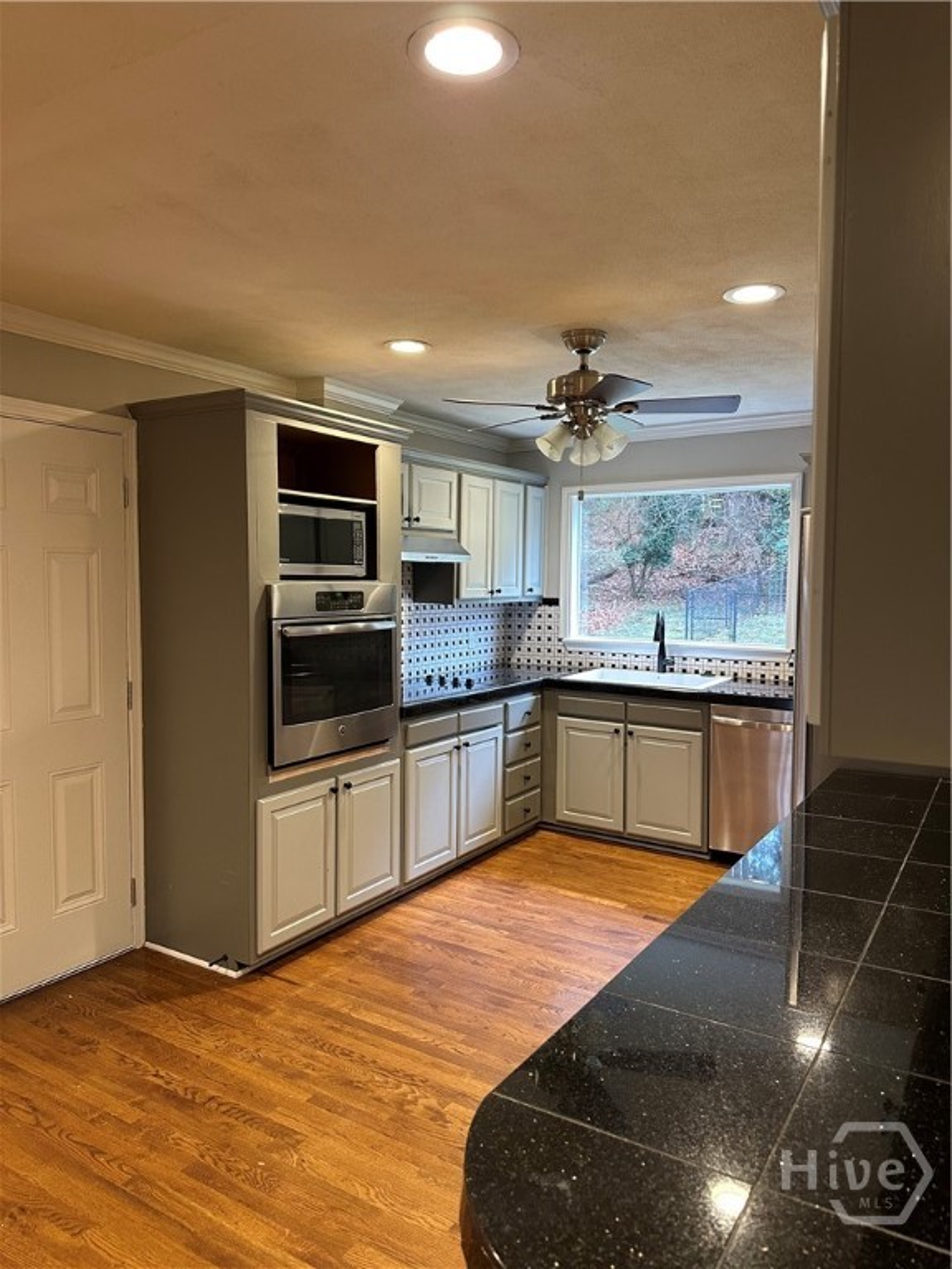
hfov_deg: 56.8
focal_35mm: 24
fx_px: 880
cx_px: 476
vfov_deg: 71.6
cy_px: 634
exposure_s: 1/60
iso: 250
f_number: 1.78
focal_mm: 6.86
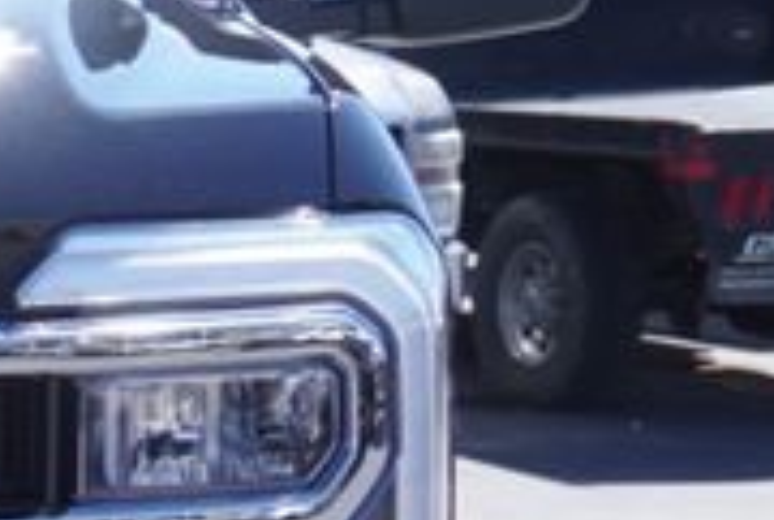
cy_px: 761
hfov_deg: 8.3
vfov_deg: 6.0
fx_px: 4954
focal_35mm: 230
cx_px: -1032
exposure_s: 1/160
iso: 100
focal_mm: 27
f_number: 7.1
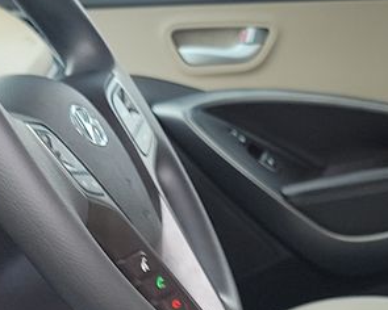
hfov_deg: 15.1
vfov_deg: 11.5
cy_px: 494
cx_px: 299
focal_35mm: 127
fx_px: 1458
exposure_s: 1/59
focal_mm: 6.7
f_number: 1.8
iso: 55
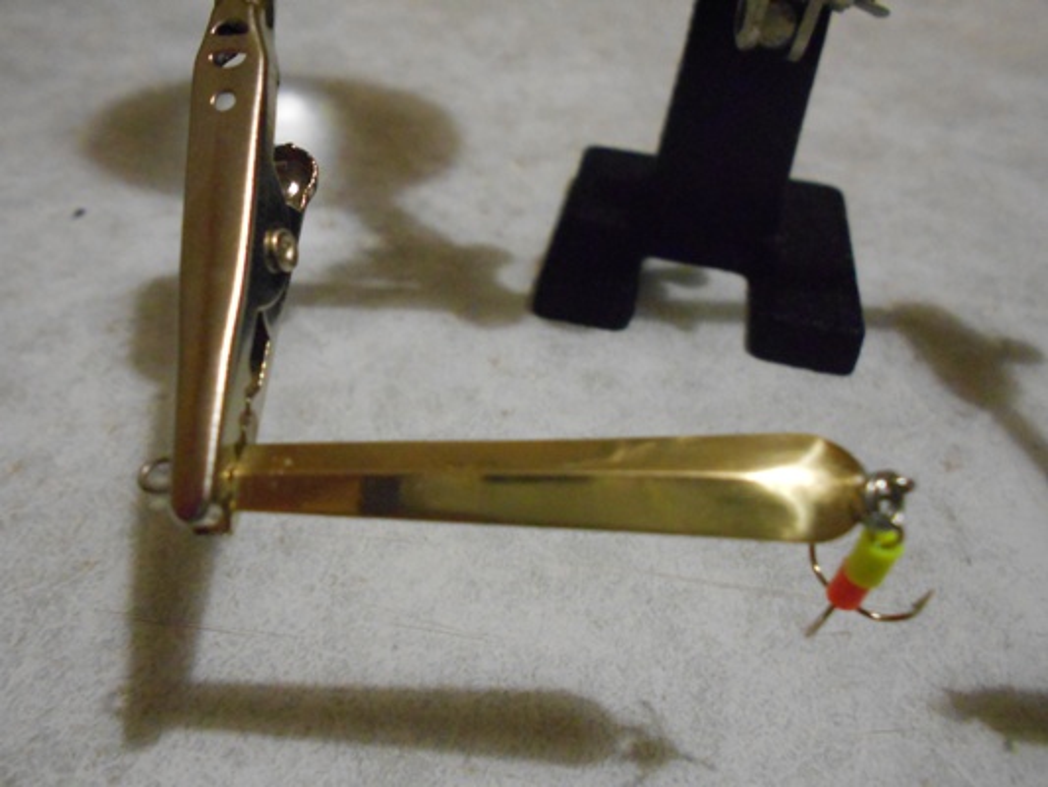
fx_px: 787
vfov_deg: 53.1
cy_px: 394
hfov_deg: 67.3
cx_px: 524
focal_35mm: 26
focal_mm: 4.6
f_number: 3.2
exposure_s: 1/20
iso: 800
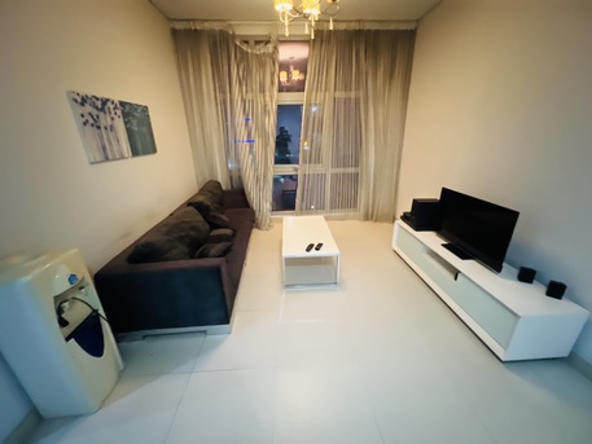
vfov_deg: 89.9
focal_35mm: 13
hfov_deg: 106.2
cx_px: 296
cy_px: 222
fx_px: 222
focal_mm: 1.57
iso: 1000
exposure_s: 1/34
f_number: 1.8
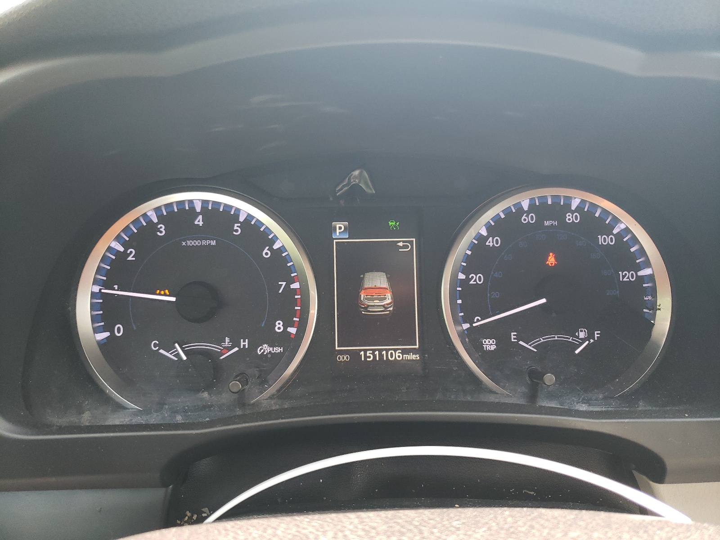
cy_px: 270
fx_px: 541
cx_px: 360
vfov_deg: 53.1
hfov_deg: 67.3
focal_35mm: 26
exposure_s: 1/120
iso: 98
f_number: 1.5
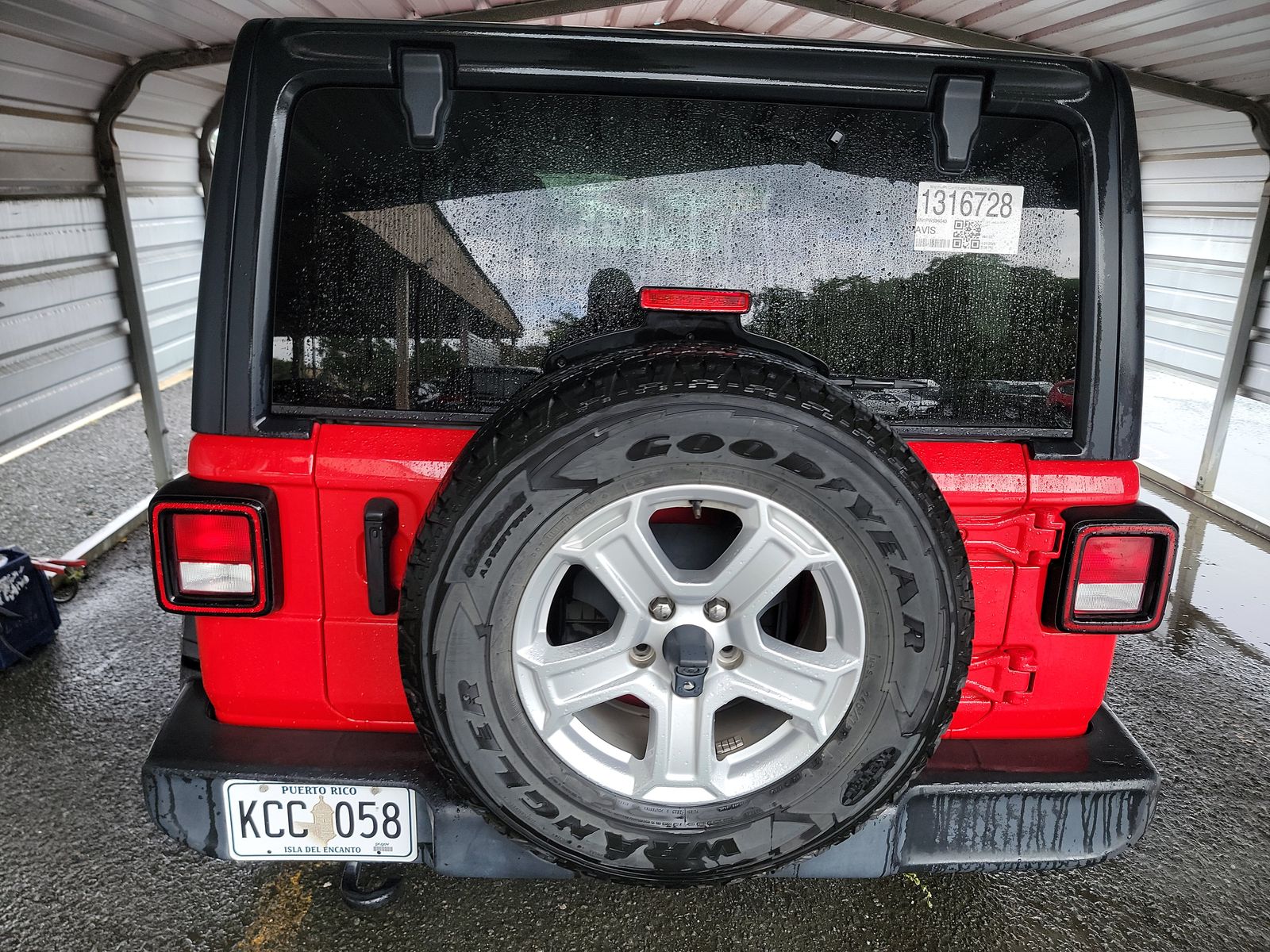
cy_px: 476
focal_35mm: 24
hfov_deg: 71.6
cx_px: 635
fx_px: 881
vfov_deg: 56.8
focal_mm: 6.7
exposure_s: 1/119
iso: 64
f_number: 1.8
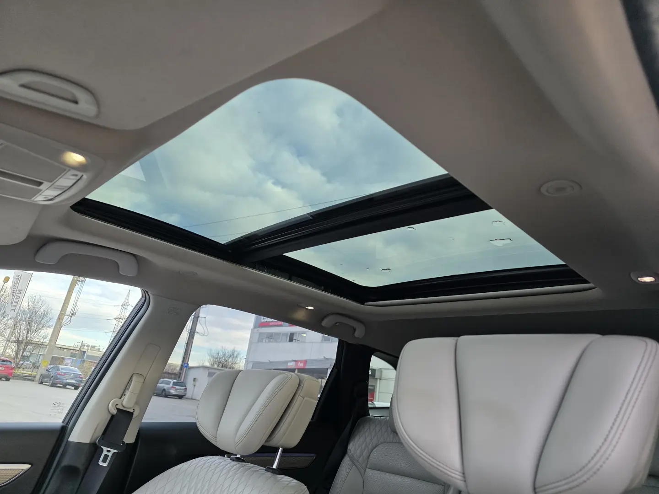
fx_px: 438
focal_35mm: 23
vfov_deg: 58.9
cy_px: 247
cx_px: 330
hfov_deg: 73.9
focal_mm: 6.3
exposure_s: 1/180
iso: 160
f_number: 1.7
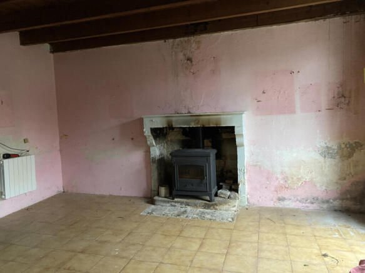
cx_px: 182
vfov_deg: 53.0
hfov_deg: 67.3
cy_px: 136
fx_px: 274
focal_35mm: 26
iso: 640
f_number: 1.8
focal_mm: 4.25
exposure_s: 1/33
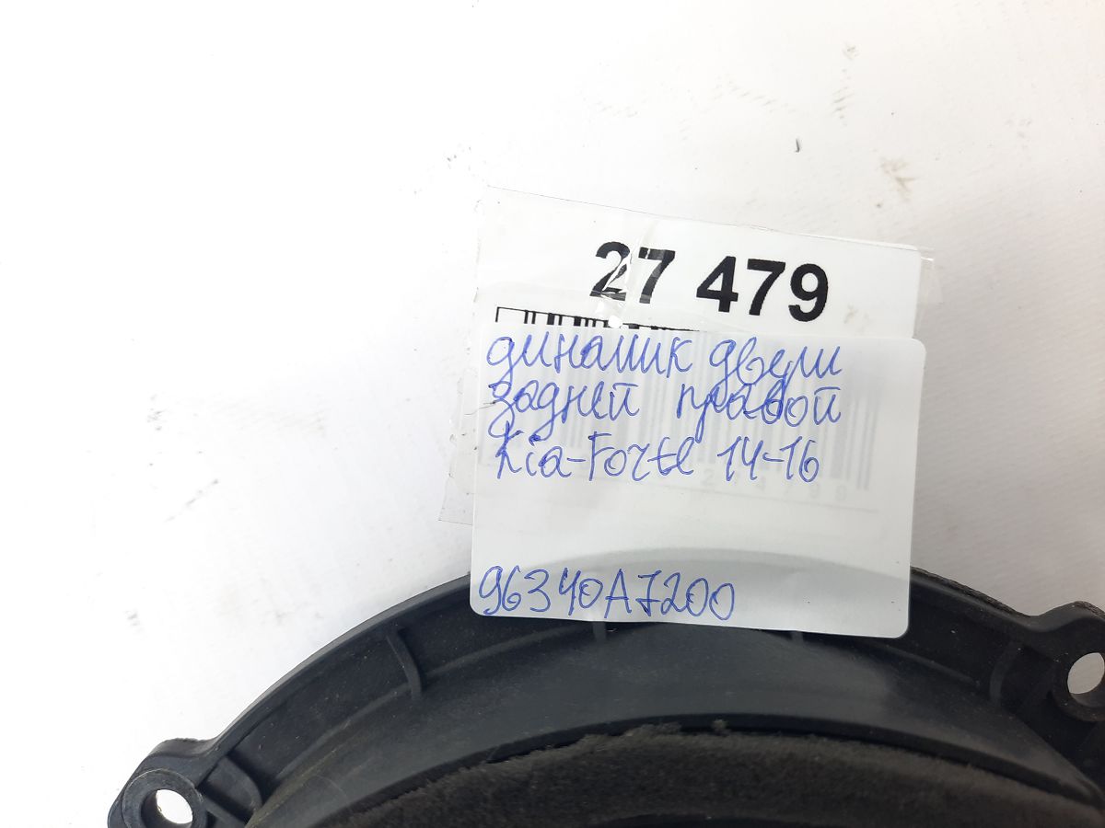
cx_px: 552
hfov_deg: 69.4
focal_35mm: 25
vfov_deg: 54.9
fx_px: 798
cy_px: 414
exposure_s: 1/50
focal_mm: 4.6
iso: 125
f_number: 2
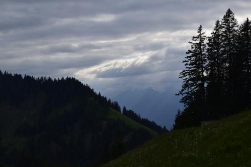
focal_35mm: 82
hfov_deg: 24.6
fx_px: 575
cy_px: 84
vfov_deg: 16.5
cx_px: 126
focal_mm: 55
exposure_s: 1/200
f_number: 14
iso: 100
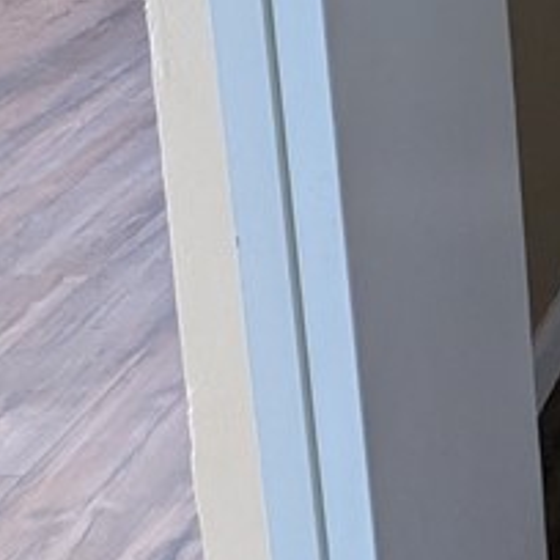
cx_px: 1047
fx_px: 1299
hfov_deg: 18.3
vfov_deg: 19.3
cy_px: -401
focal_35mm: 71
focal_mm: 2.35
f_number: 2.2
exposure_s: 1/36.1
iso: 208
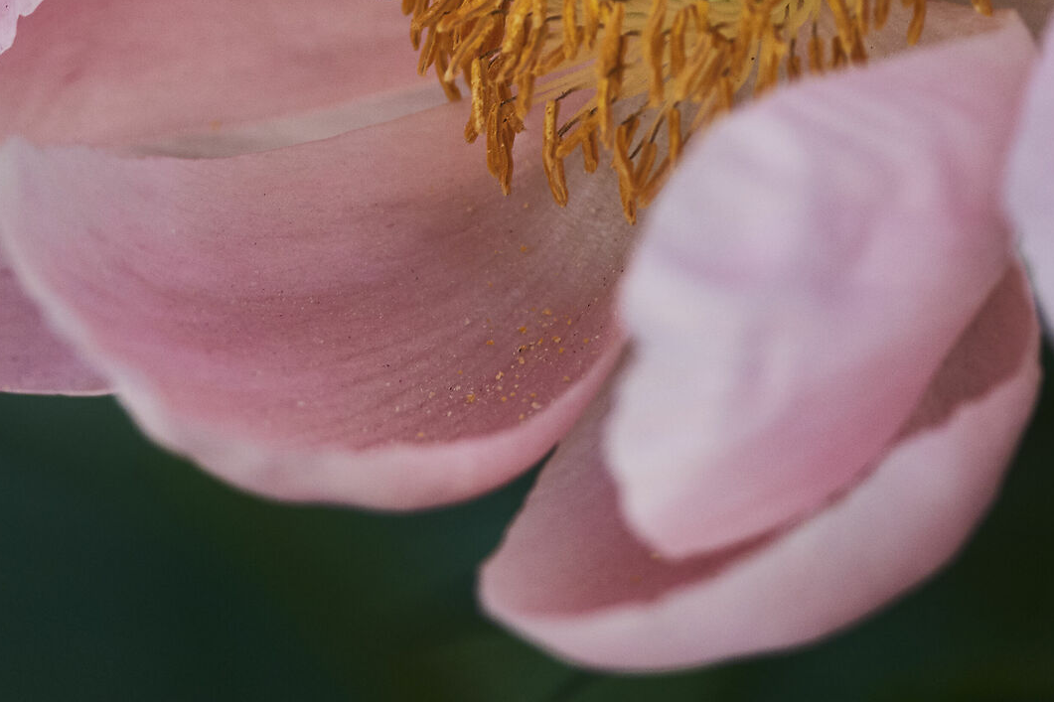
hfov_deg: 2.0
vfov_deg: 1.4
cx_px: 463
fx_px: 29798
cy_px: -69
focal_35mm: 1018
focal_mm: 300
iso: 320
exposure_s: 1/640
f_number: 4
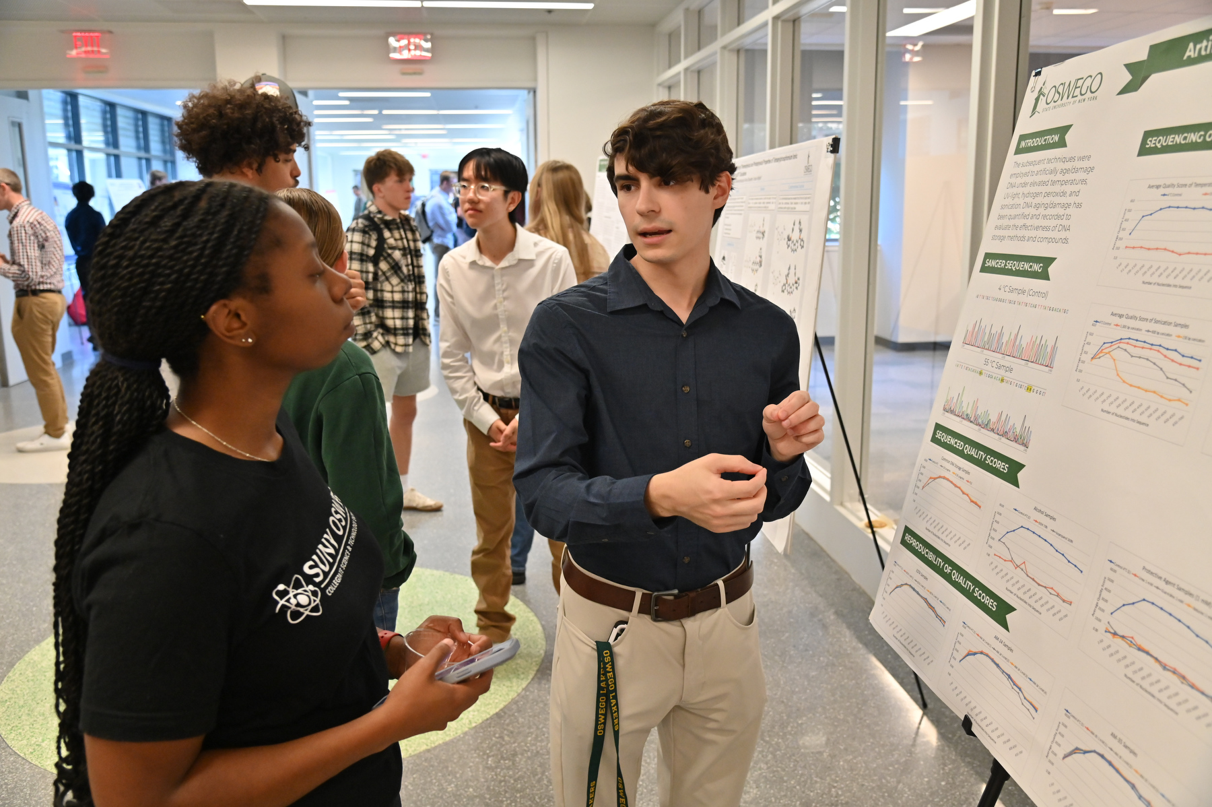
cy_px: 404
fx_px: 1043
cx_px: 606
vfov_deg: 42.3
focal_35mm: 31
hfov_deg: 60.3
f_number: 5
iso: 2500
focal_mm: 31
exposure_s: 1/125
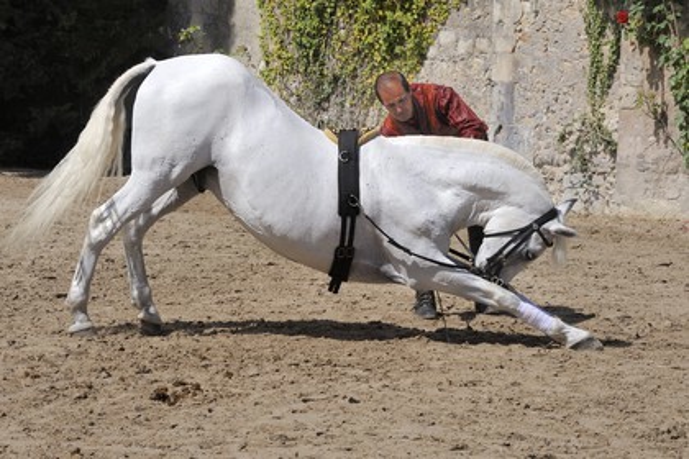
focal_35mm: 175
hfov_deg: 11.7
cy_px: 230
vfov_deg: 7.8
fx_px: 3349
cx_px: 344
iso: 400
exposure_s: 1/500
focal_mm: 175
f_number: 16
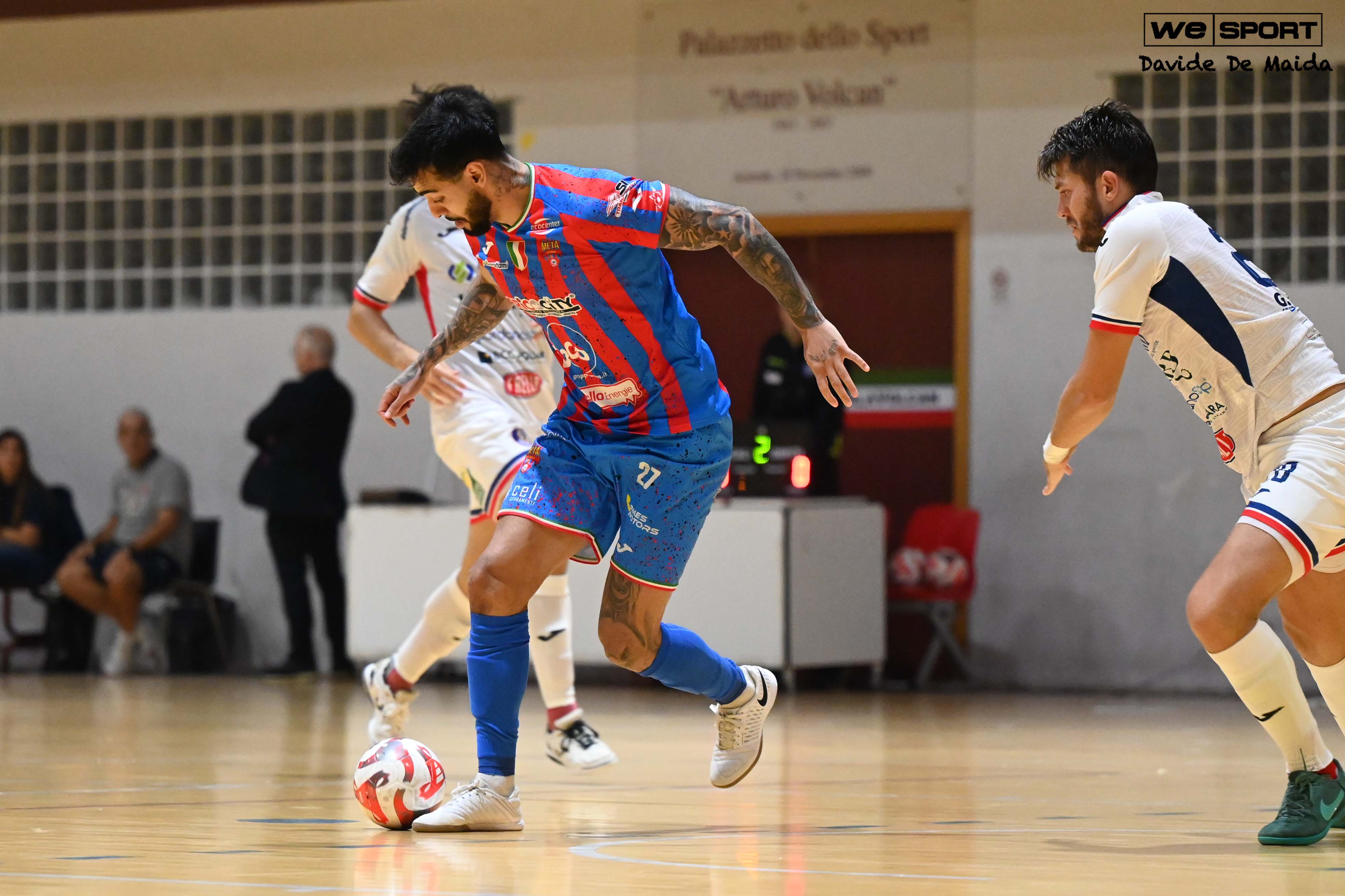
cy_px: 448
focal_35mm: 187
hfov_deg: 11.0
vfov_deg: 7.3
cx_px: 672
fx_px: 6986
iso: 8000
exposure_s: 1/1000
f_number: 2.8
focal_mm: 125
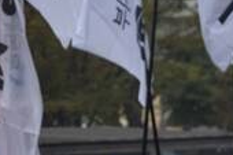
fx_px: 3809
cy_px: 350
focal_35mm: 589
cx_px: 445
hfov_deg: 3.5
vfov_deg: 2.3
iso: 250
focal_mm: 65
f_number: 5
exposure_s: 1/400
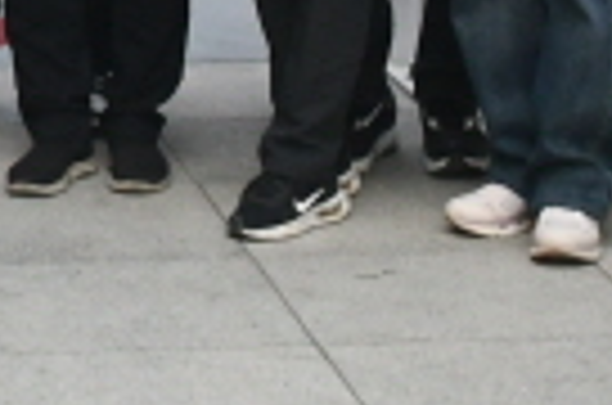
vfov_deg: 6.2
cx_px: -356
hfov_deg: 9.6
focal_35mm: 208
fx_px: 3528
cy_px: -680
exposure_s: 1/500
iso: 1000
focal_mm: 18
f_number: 4.5
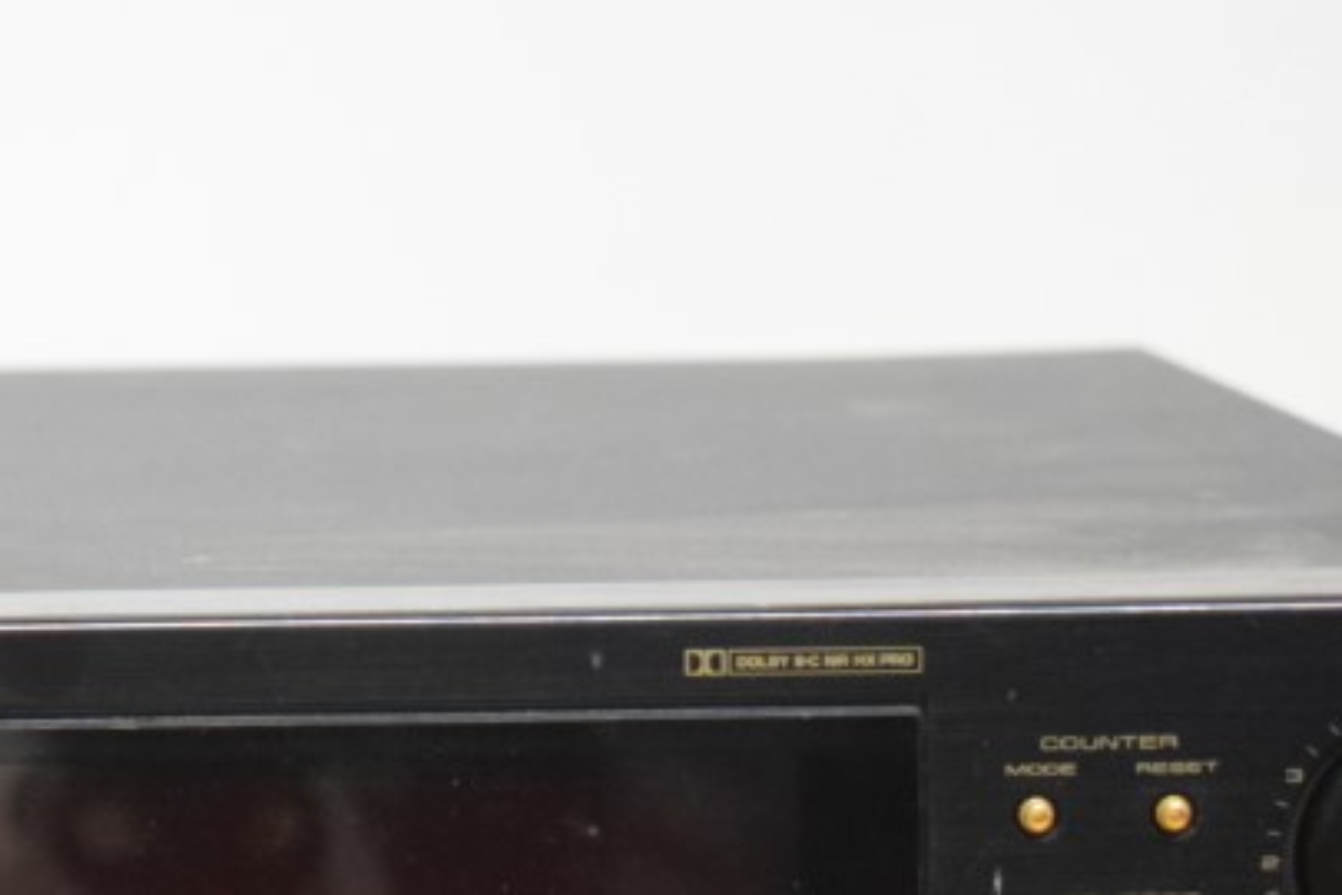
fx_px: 4771
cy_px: 550
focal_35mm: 128
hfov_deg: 15.7
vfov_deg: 10.7
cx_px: -43
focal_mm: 32
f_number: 4.5
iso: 3200
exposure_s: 1/100
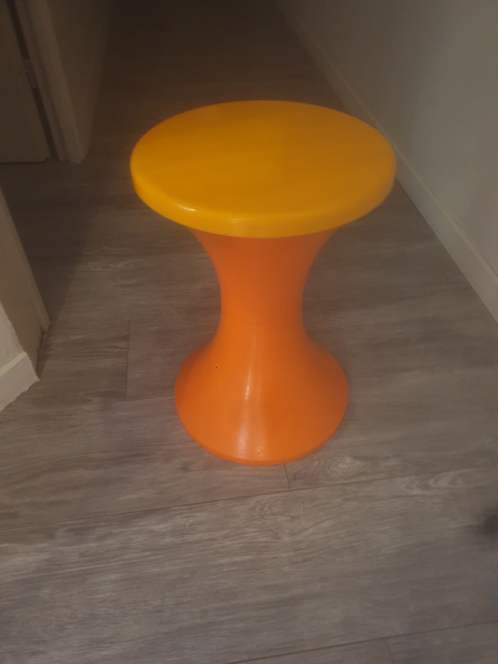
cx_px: 249
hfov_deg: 53.1
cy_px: 332
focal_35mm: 26
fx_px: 499
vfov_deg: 67.3
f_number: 1.5
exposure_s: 1/10
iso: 250
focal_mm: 4.3
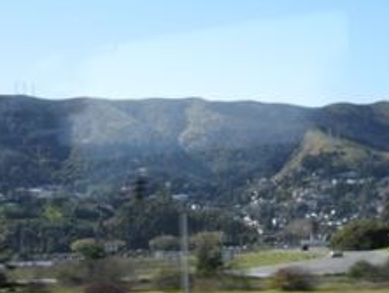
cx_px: 72
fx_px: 1125
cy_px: 247
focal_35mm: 100
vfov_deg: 14.7
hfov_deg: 19.4
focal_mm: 7.9
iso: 64
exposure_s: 1/67.2
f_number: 2.8
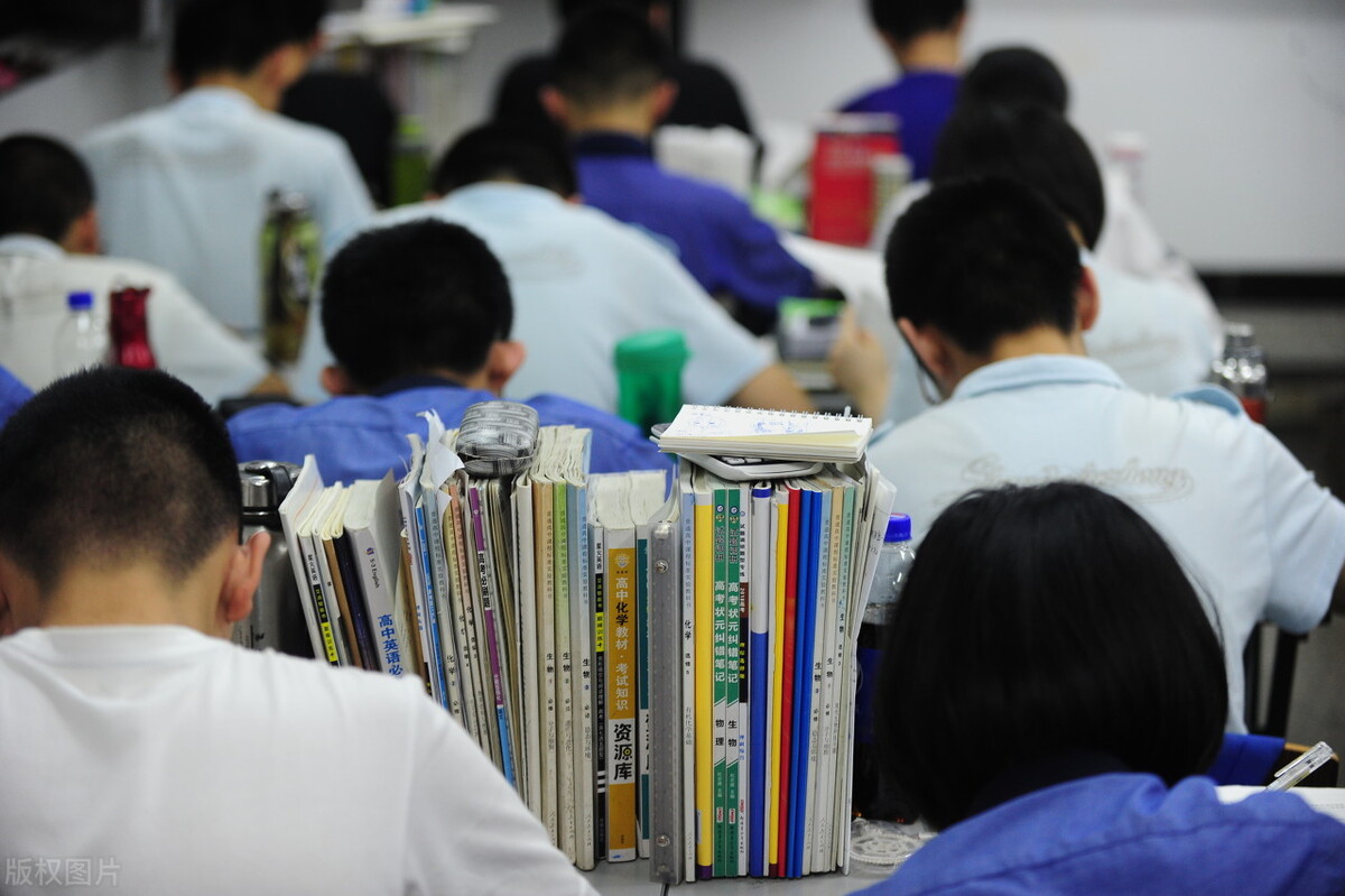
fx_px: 2913
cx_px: 672
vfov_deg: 17.5
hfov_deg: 26.0
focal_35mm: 78
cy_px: 448
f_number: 2.8
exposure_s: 1/100
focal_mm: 78
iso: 1600
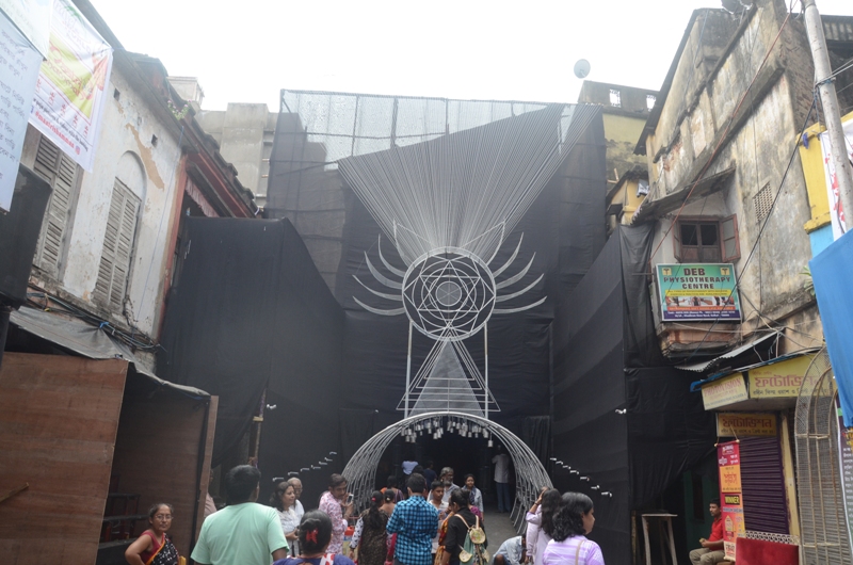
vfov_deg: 47.7
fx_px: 638
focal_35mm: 27
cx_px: 426
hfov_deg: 67.5
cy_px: 282
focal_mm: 18
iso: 500
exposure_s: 1/250
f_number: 7.1
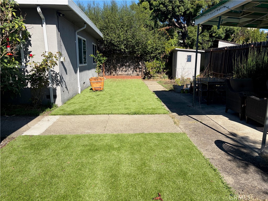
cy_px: 100
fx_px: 201
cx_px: 134
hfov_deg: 67.3
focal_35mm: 26
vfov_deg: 53.1
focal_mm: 5.96
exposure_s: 1/2639
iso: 50
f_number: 1.6
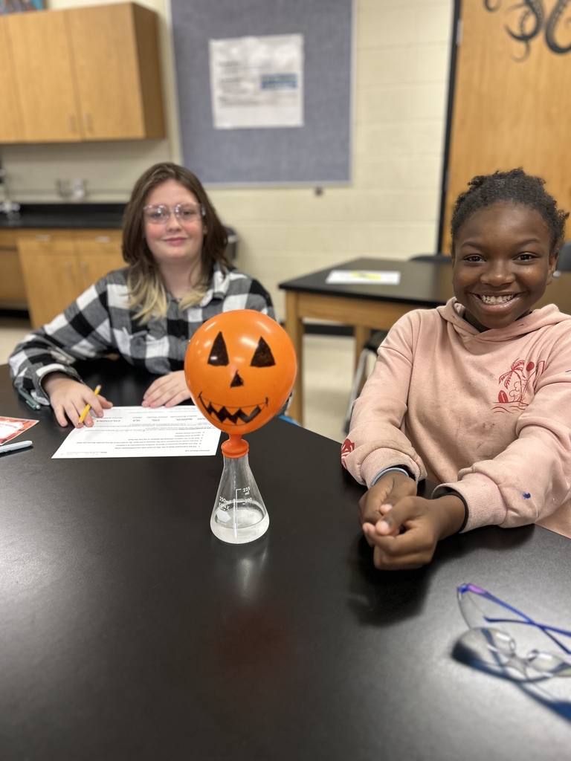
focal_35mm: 26
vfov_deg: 67.3
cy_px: 380
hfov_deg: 53.1
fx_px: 572
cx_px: 286
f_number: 1.5
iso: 160
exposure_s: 1/60
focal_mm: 5.7
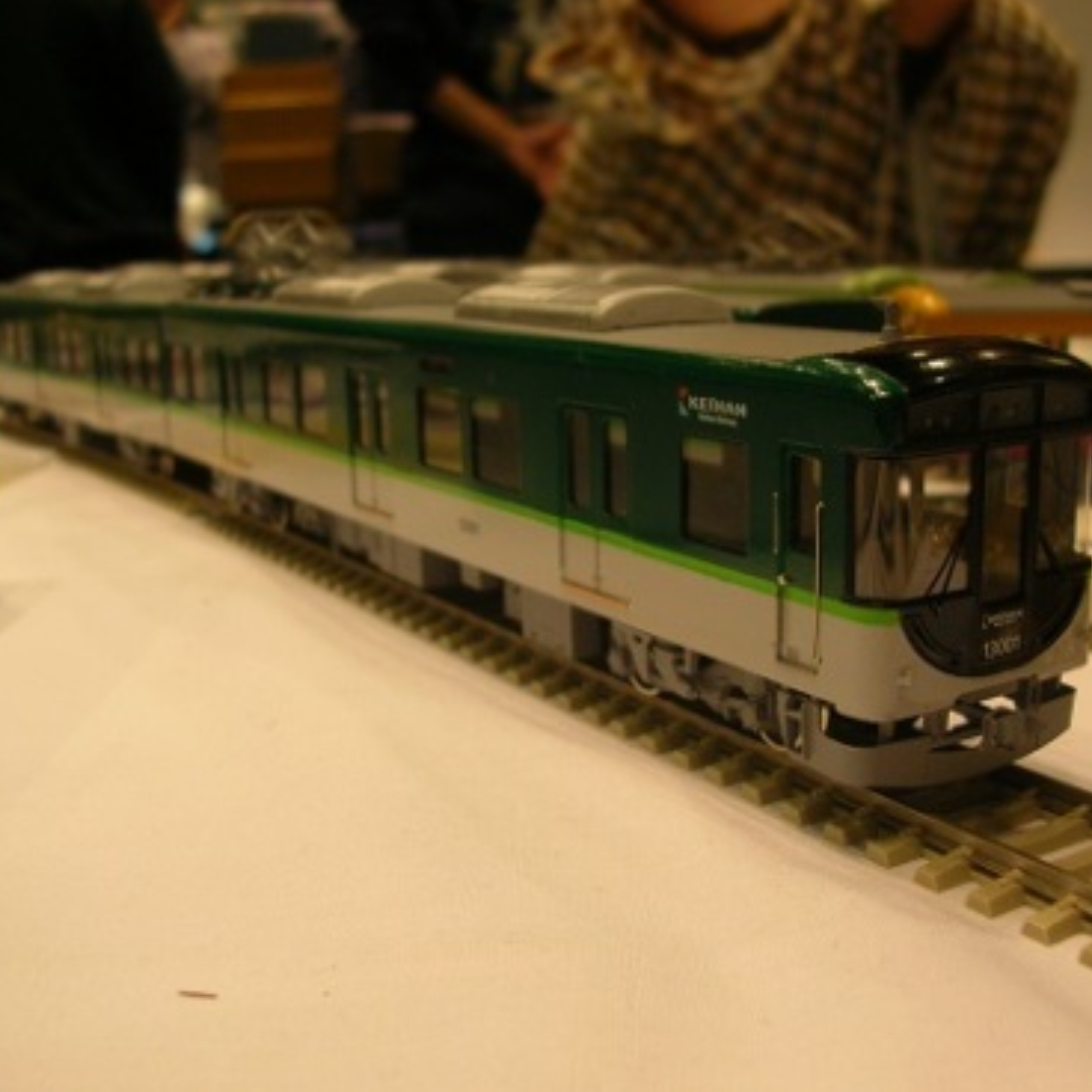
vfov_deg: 40.0
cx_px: 608
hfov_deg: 40.0
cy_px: 546
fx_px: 1499
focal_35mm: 42
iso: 50
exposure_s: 1/28.4
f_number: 2.8
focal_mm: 5.8
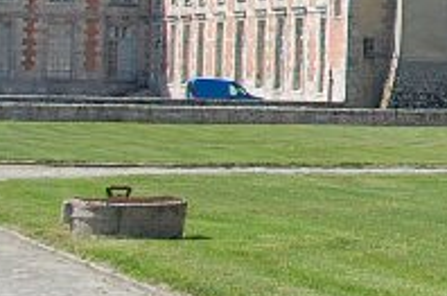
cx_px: 862
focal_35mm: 194
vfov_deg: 7.0
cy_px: -142
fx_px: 2398
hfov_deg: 10.0
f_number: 9
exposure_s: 1/320
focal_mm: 25
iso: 200
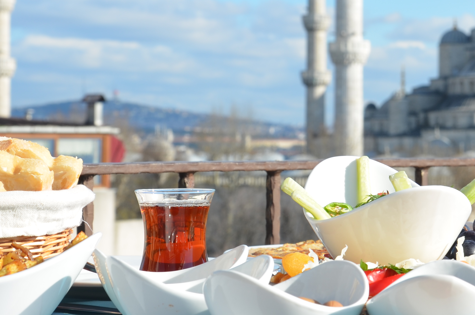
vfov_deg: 10.5
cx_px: 389
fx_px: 1702
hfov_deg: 15.8
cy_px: 86
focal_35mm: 129
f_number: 8
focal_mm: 35
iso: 100
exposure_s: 1/200
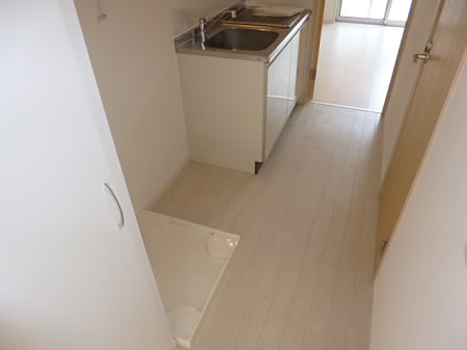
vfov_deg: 56.8
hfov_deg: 71.6
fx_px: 324
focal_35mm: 24
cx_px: 234
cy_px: 175
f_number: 2.5
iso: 125
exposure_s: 1/60
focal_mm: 4.3
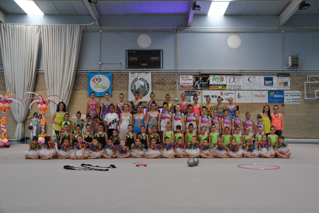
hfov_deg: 51.2
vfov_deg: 35.6
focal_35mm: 38
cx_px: 160
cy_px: 106
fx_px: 333
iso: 800
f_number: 5.6
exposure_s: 1/125
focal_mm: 25
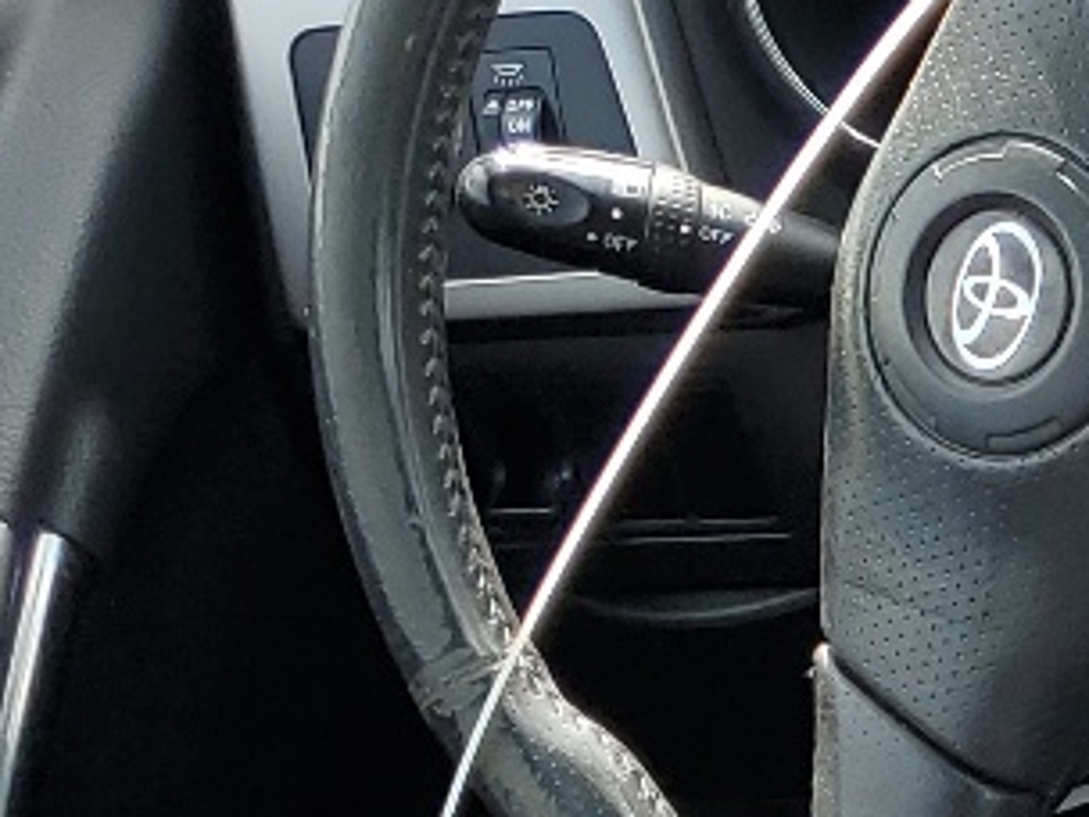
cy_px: 1451
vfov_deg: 10.2
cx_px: 2371
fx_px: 4310
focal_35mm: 137
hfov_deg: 12.3
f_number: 1.5
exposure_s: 1/357
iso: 50
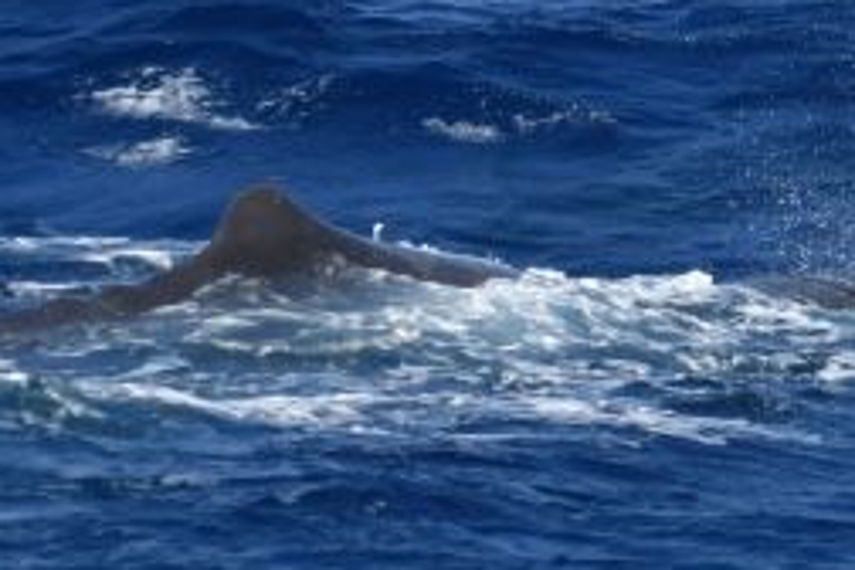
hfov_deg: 2.3
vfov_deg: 1.5
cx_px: 1296
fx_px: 21136
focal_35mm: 890
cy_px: 212
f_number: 5.6
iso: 800
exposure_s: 1/8000
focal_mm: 280
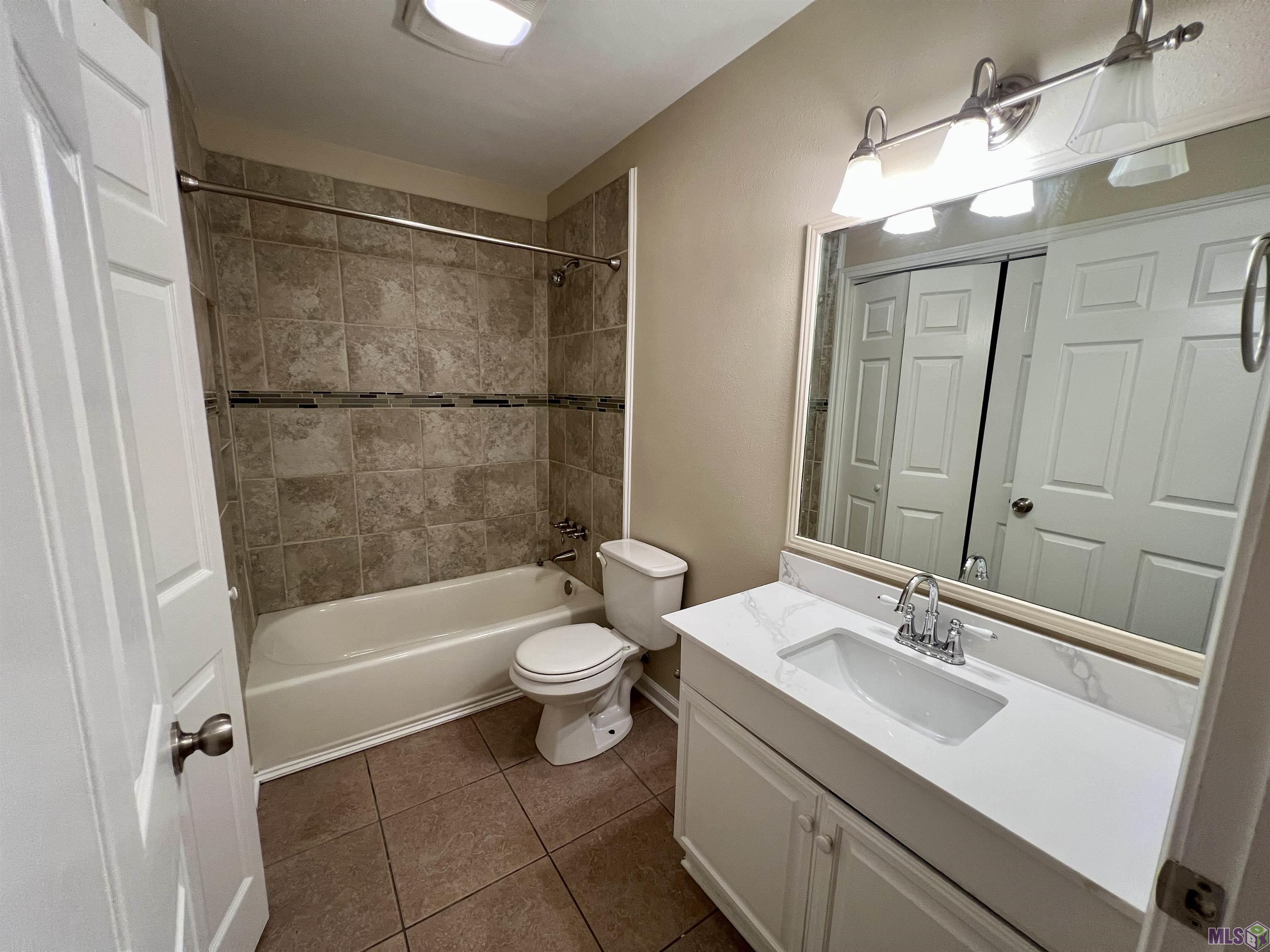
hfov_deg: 106.2
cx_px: 635
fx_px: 477
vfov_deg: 89.9
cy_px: 476
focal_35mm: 13
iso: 200
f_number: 1.8
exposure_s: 1/120
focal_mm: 1.57
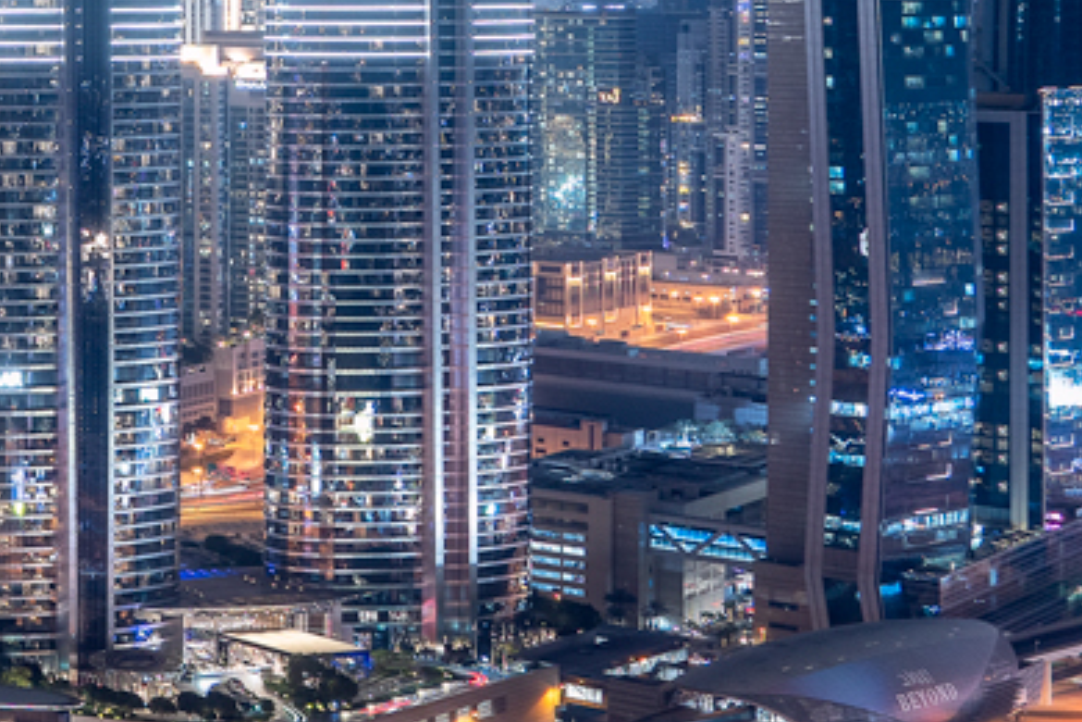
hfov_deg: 13.8
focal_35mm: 84
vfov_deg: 15.9
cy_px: -35
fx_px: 2524
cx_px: -1703
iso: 100
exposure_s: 4
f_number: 8
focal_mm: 16
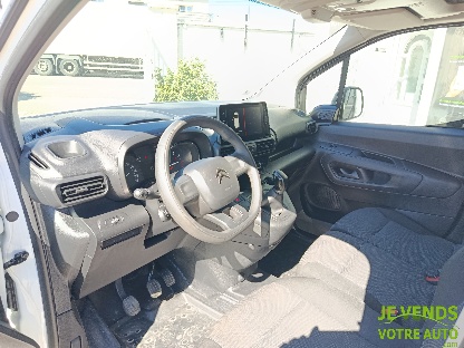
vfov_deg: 56.8
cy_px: 174
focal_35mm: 24
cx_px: 232
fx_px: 322
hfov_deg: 71.6
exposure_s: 1/100
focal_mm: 5.24
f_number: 1.7
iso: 97
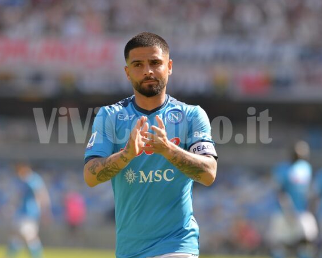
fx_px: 3630
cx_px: 156
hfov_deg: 5.1
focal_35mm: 381
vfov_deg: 4.1
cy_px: 126
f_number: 4
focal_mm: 300
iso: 250
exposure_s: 1/1000
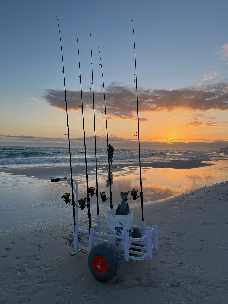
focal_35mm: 26
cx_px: 114
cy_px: 152
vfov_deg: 67.3
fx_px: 228
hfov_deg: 53.1
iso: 50
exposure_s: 1/1266
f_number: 1.6
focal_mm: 5.1
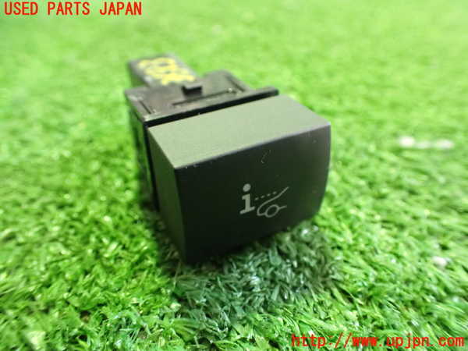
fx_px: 406
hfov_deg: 60.0
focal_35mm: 30
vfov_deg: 46.8
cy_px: 176
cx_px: 234
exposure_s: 1/30
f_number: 2.3
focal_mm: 5.4
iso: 1250
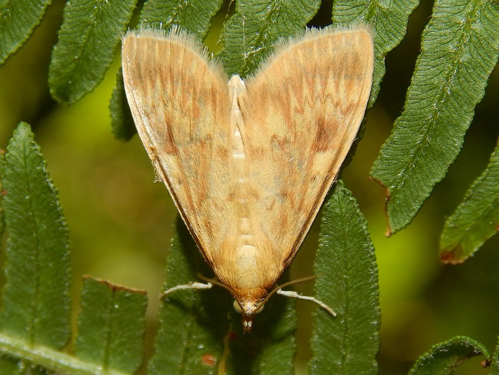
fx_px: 1356
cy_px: 188
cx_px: 250
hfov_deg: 20.9
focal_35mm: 94
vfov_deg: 15.7
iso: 125
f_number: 8.8
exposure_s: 1/60
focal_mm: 16.6
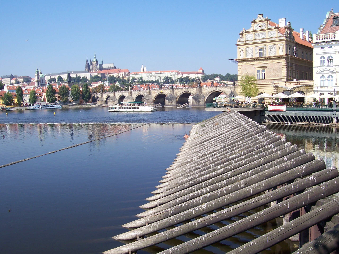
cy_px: 127
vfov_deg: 41.8
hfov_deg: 54.0
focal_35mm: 34
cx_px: 170
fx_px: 333
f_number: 5.6
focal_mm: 5.6
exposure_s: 1/350
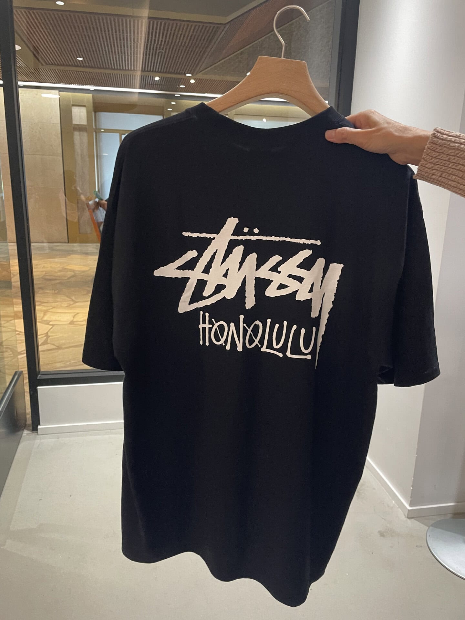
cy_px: 310
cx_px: 232
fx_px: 466
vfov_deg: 67.3
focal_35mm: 26
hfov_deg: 53.1
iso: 200
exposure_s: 1/60
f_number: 1.6
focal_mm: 4.2
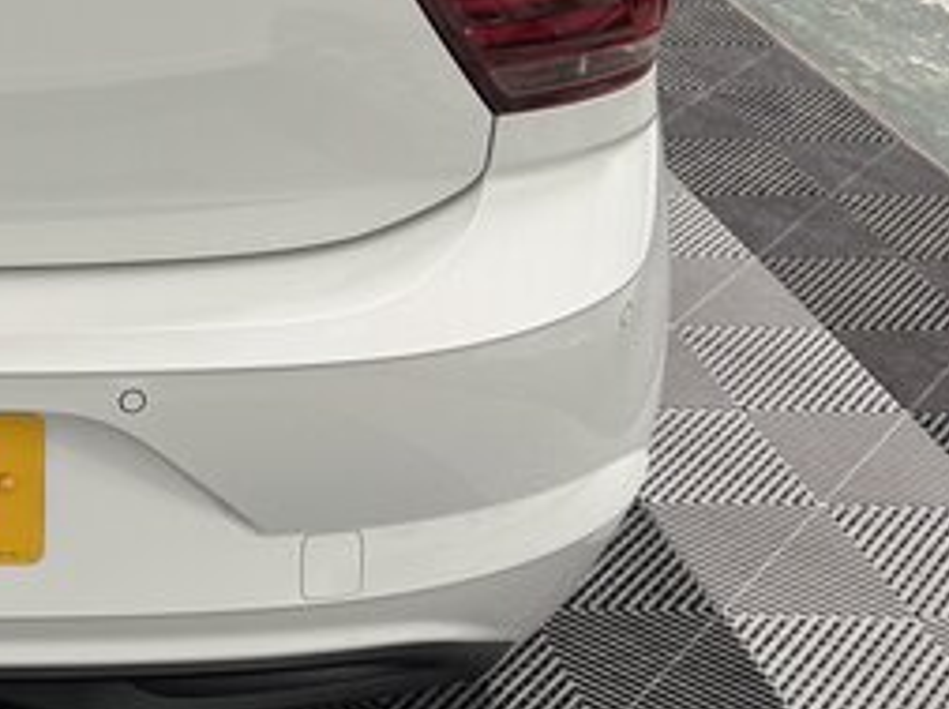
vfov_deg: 18.7
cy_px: -26
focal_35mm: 76
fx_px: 2081
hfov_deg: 22.5
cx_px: -345
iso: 200
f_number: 1.78
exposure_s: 1/100
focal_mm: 6.76
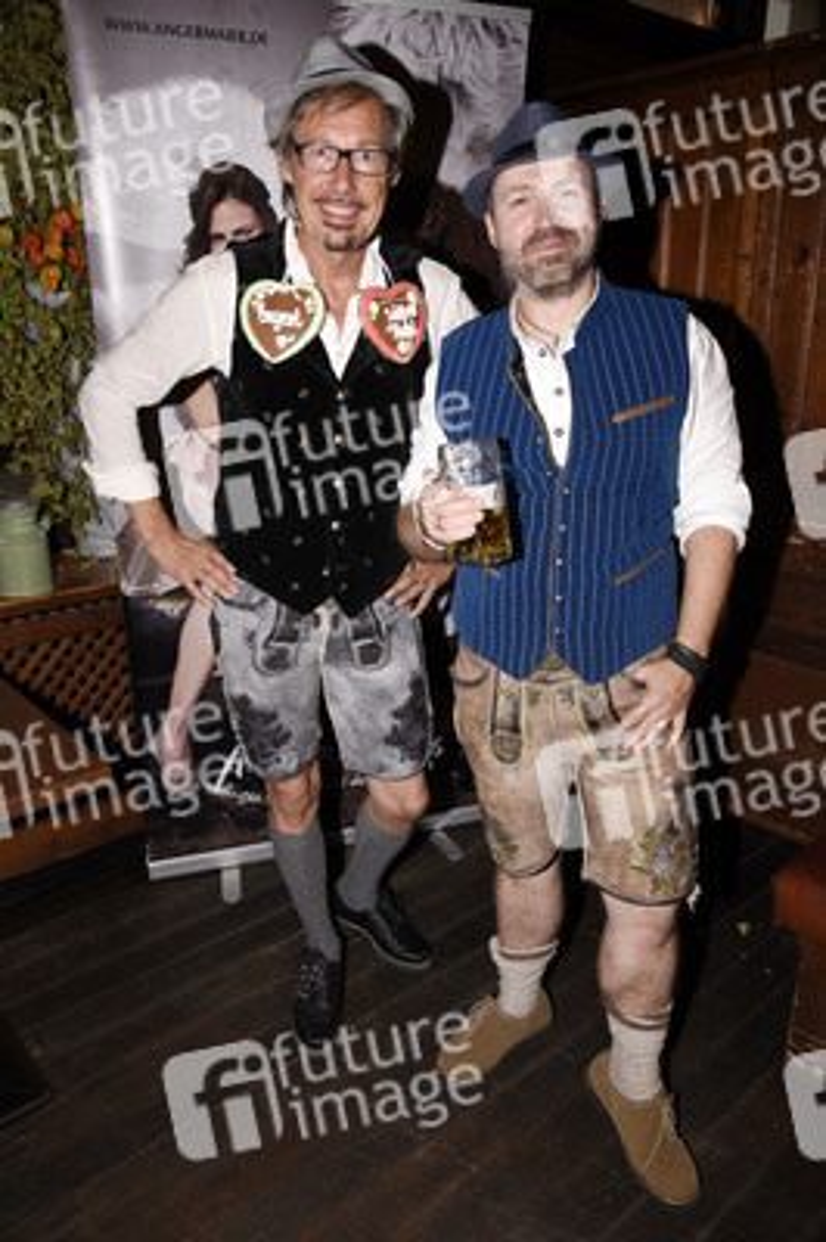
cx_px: 413
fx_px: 931
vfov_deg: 67.4
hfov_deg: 47.9
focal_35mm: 27
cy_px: 621
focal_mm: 27
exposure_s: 1/125
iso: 1000
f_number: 6.3
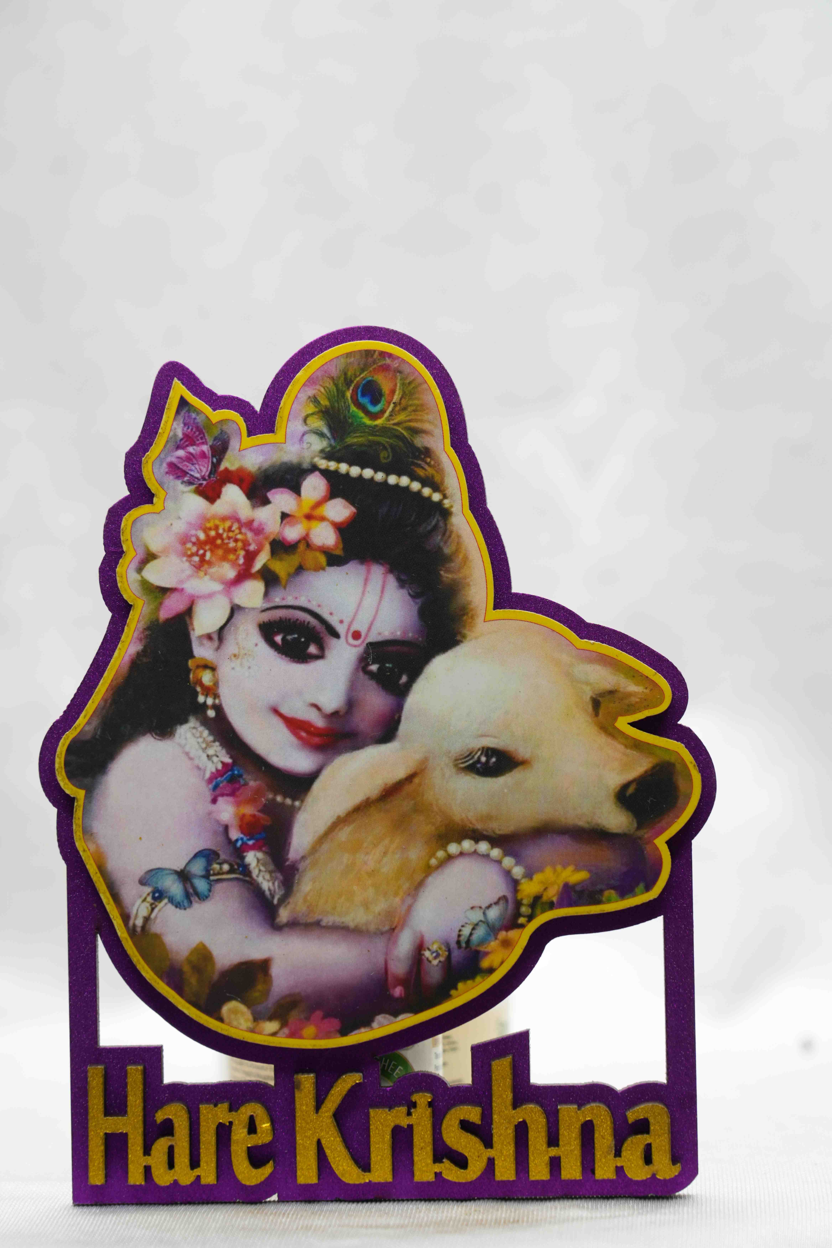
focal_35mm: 105
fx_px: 3640
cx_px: 416
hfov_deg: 13.0
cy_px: 624
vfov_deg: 19.5
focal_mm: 105
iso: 320
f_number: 5.6
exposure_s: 1/60
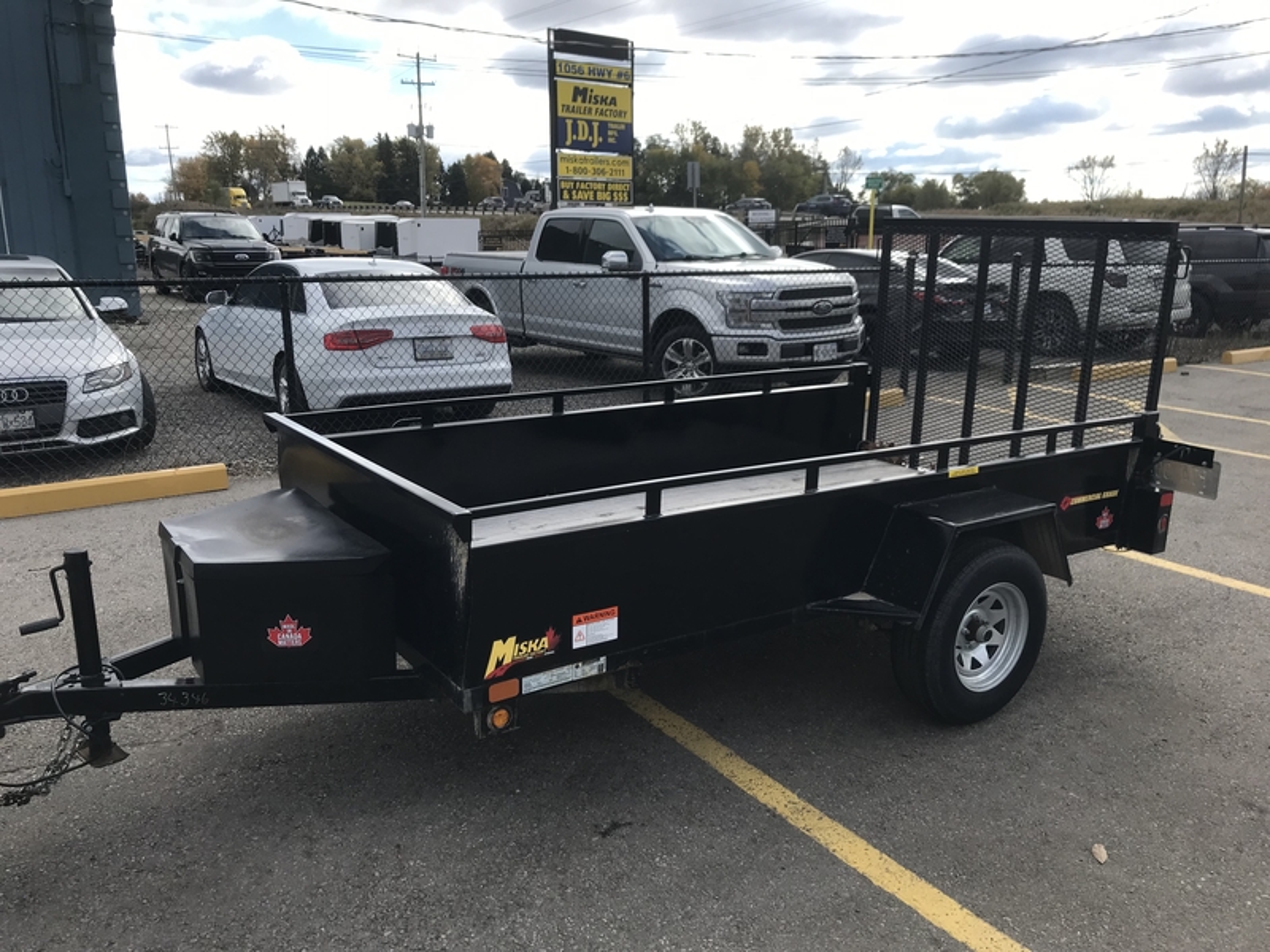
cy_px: 476
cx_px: 635
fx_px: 1027
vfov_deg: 49.7
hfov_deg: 63.4
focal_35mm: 28
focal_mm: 3.99
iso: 20
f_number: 1.8
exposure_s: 1/1389
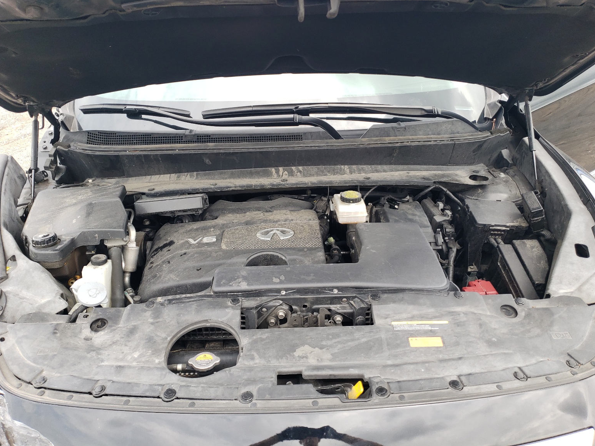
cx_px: 295
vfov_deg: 51.3
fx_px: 464
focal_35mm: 27
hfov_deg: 65.3
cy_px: 215
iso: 50
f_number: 1.5
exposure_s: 1/370
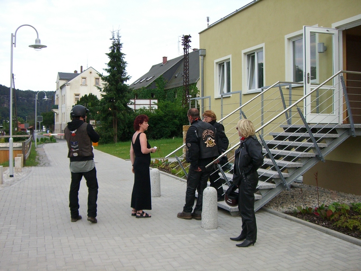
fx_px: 396
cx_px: 180
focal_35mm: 38
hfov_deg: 49.0
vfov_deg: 37.7
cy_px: 136
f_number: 2.7
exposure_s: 1/200
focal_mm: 6.2
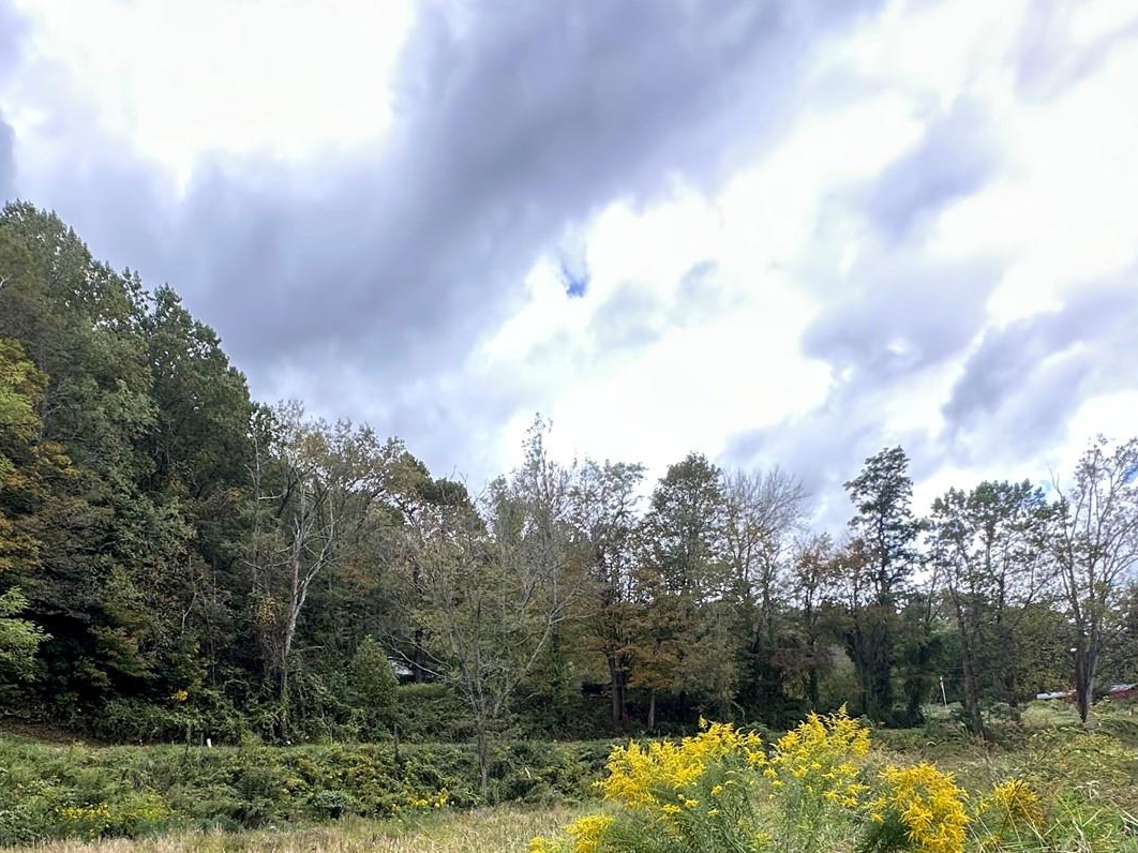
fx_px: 887
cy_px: 780
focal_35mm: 27
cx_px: 451
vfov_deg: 46.0
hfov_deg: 64.7
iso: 40
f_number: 2.2
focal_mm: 2.22
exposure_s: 1/232
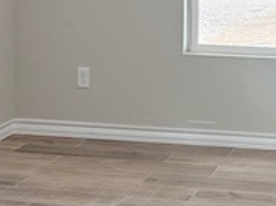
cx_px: 298
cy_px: -45
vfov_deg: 16.2
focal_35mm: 87
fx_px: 692
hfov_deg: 21.5
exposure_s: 1/232
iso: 200
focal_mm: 6.76
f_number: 1.78
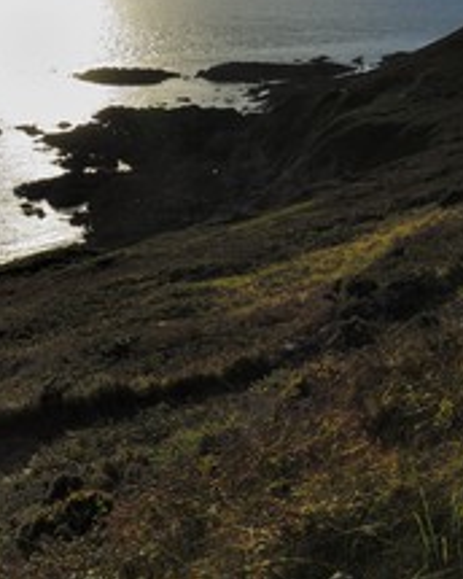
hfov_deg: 23.1
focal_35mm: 66
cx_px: 190
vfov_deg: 28.6
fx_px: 1130
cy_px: 210
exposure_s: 1/160
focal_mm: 24
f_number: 14
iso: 100
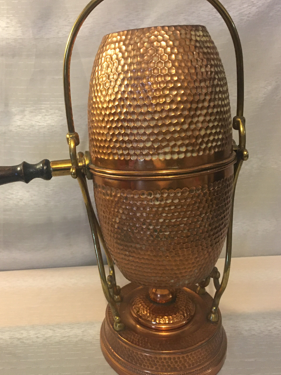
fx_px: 400
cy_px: 188
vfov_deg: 50.1
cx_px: 116
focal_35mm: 37
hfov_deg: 38.5
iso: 250
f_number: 2.2
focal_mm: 4.15
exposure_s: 1/17
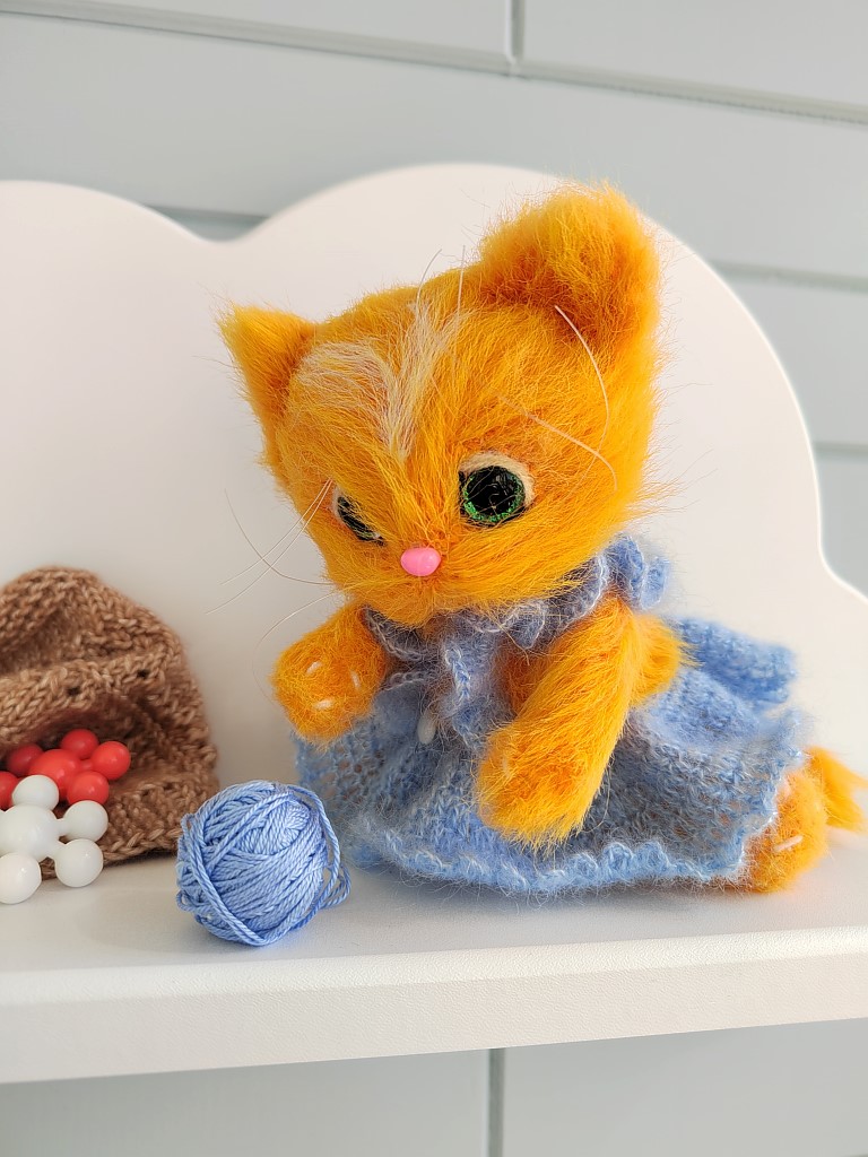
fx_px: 769
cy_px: 578
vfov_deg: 73.9
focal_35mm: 23
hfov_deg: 58.9
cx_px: 434
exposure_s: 1/100
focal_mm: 5.52
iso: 150
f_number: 1.9
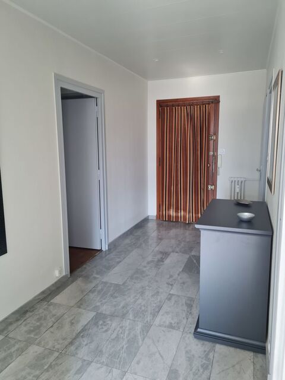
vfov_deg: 67.3
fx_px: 285
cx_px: 142
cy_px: 190
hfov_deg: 53.1
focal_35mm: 26
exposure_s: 1/50
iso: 320
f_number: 1.8
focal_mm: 5.4
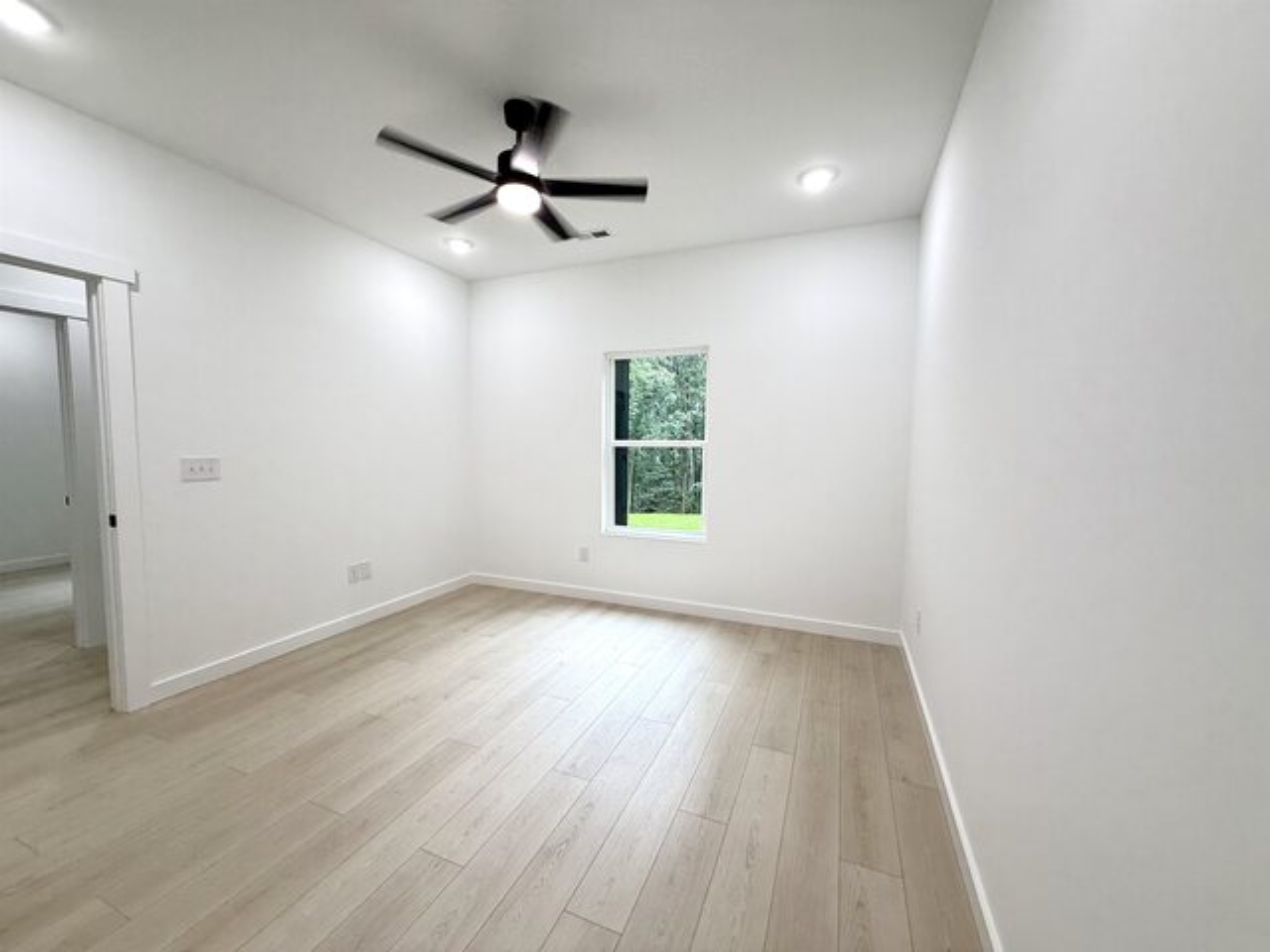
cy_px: 476
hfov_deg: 102.1
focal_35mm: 14
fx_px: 514
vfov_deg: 85.7
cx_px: 635
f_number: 2.2
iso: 80
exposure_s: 1/120
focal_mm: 2.22
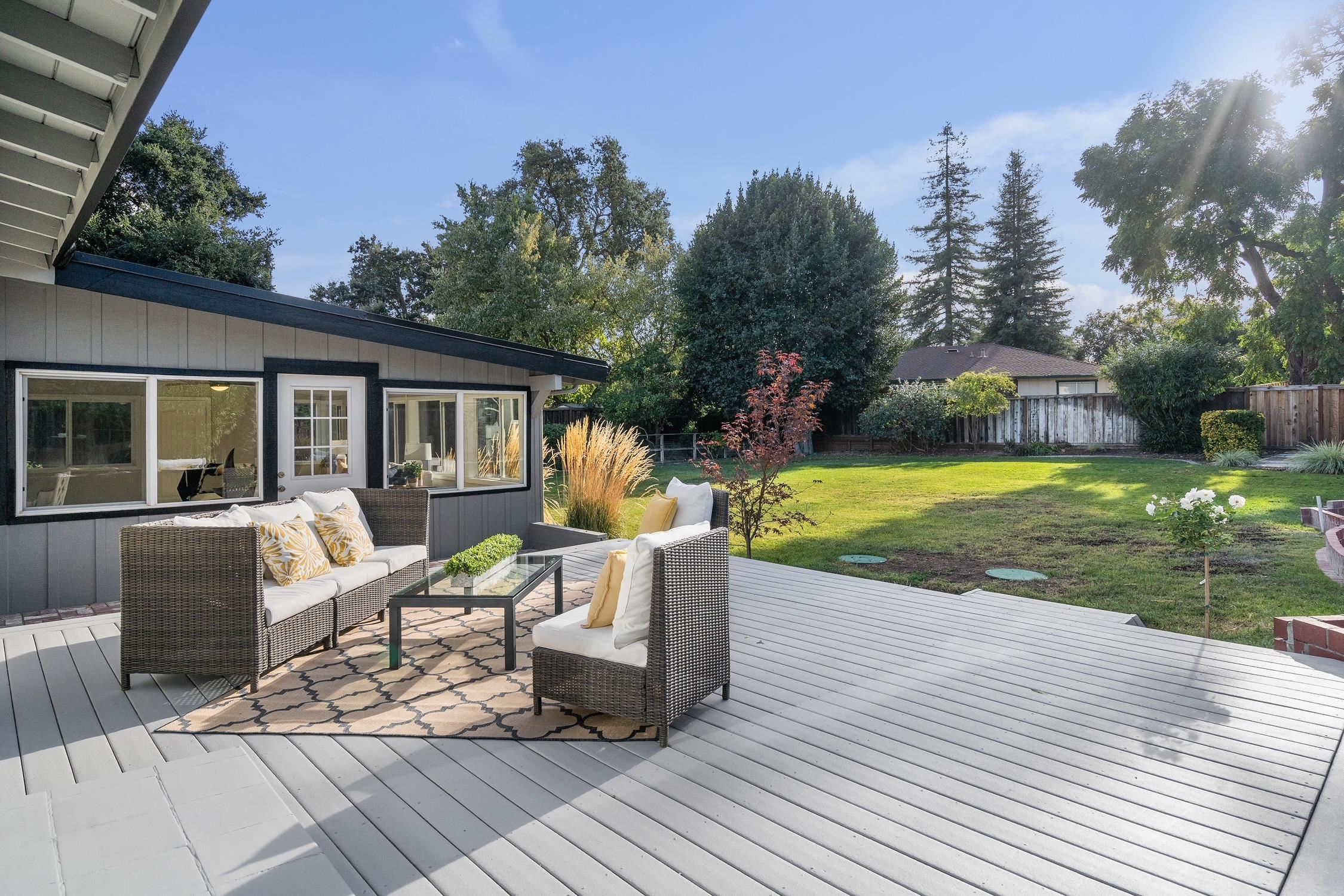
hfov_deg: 86.9
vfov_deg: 64.6
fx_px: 709
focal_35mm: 19
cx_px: 672
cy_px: 448
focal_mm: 19
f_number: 8
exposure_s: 1/640
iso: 400
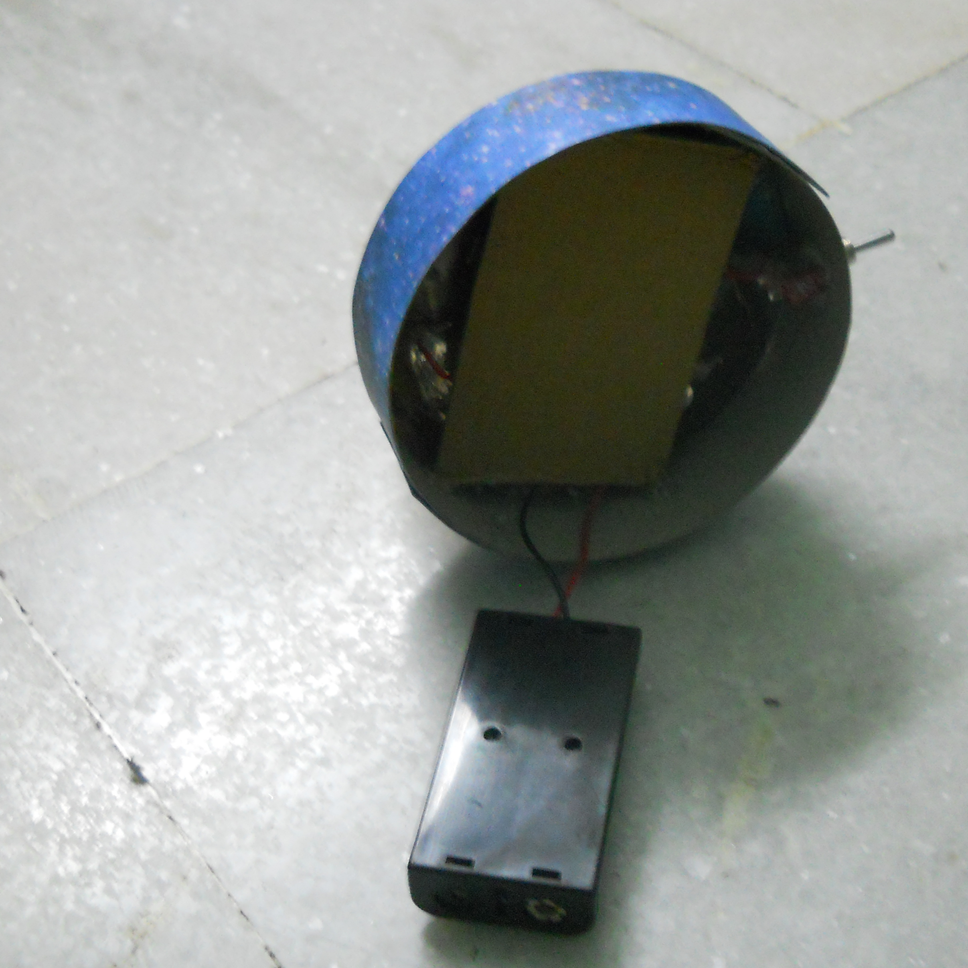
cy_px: 482
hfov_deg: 34.6
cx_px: 583
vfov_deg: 34.7
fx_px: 1550
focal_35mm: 49
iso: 500
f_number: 3.1
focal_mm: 6.72
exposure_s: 1/8
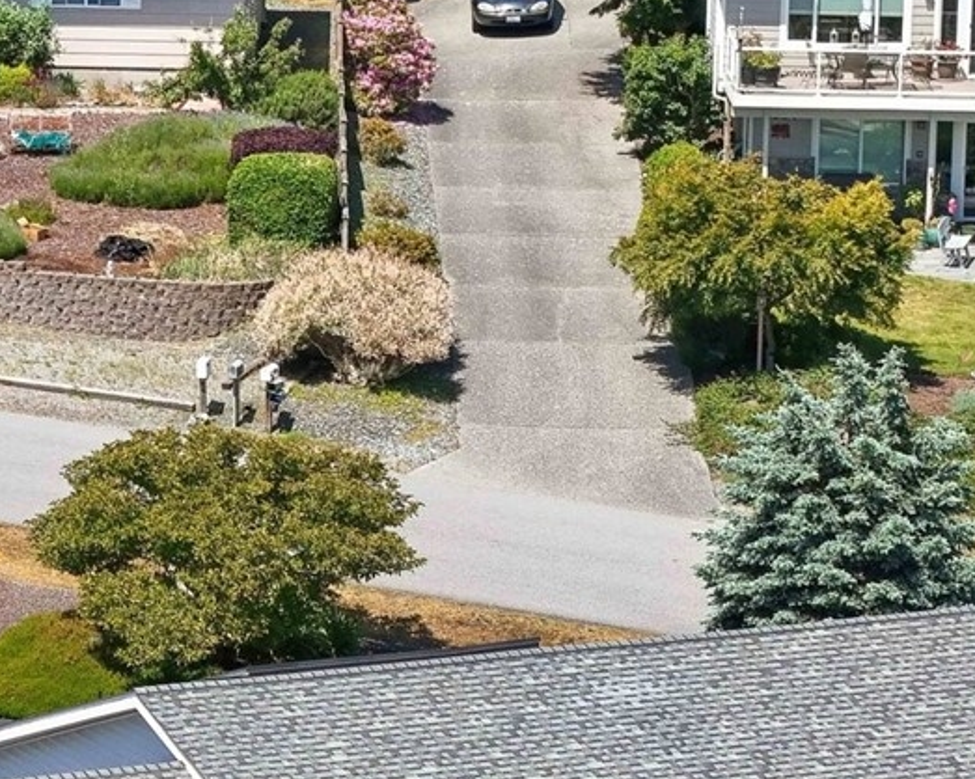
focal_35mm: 209
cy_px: 1109
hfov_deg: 9.2
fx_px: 6029
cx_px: 369
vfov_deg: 7.3
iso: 110
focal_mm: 19.4
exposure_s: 1/100
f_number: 2.8
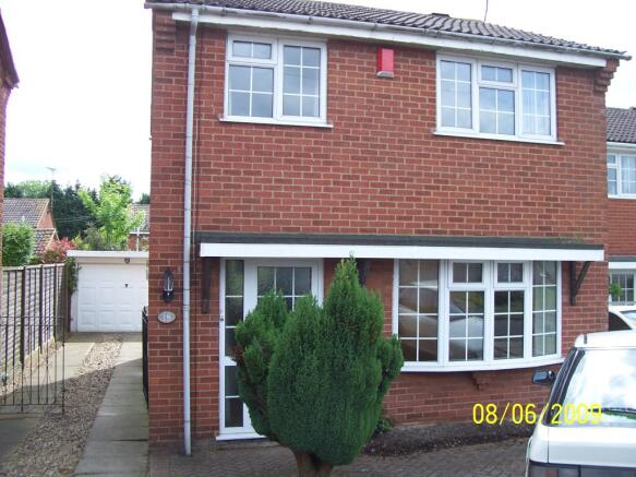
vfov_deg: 41.8
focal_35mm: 34
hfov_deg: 54.0
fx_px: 625
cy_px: 238
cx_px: 318
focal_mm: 5.6
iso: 80
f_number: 2.7
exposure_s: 1/500
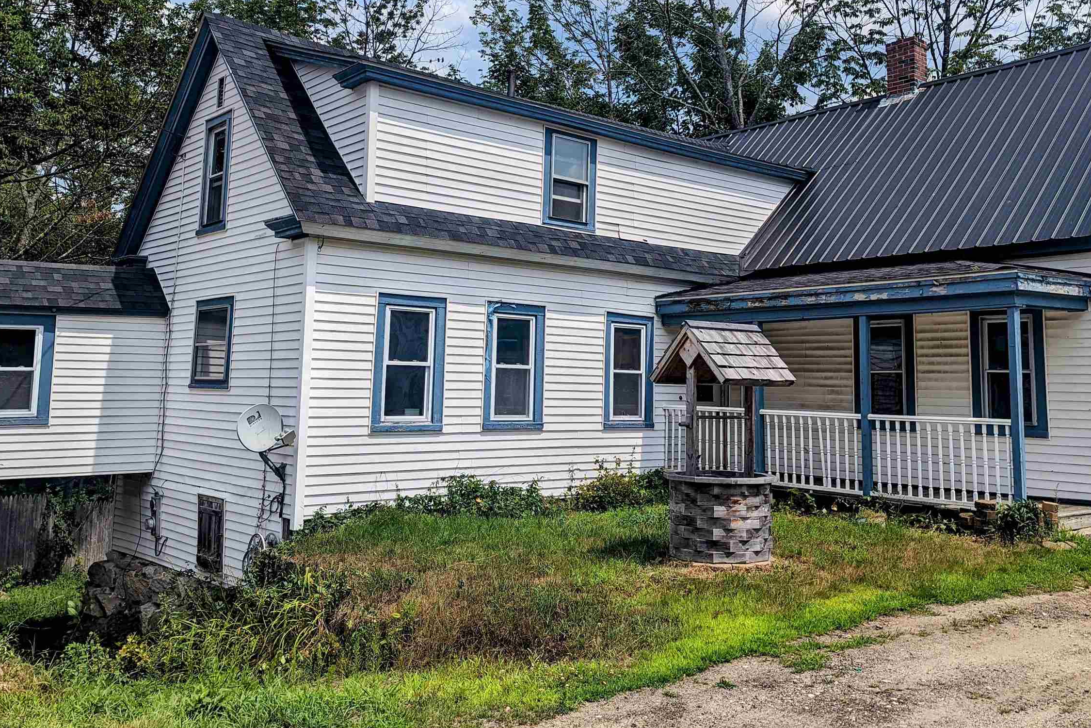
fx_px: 1030
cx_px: 589
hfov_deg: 55.7
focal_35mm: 34
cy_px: 246
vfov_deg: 38.5
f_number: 1.85
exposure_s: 1/4049
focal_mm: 6.81
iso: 44
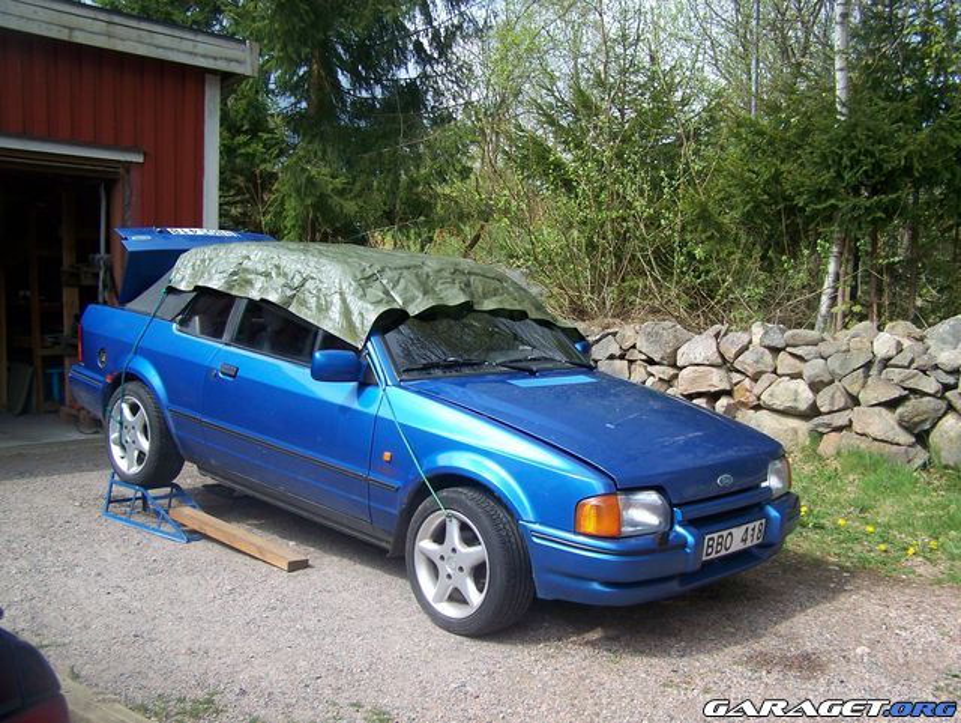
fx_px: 1056
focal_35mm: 38
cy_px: 362
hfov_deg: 48.9
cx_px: 480
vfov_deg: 37.8
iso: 80
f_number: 2.8
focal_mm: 6.3
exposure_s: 1/400
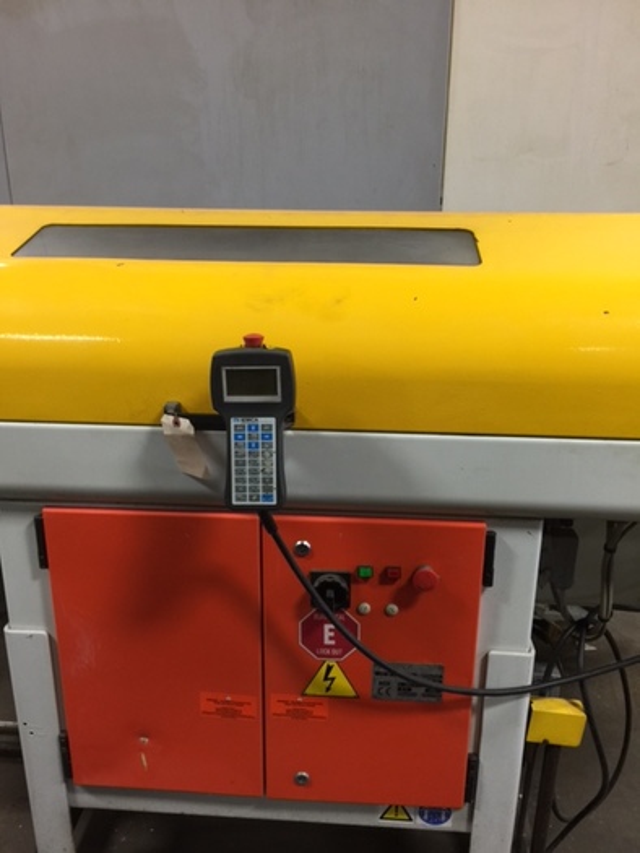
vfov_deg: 61.6
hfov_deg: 48.2
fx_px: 715
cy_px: 426
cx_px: 320
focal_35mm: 29
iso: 40
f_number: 2.2
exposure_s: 1/15
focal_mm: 4.15
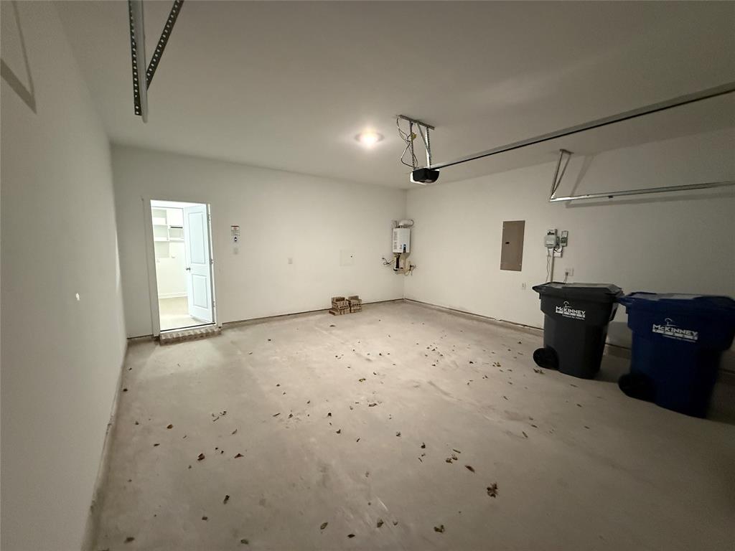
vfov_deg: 85.7
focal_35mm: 14
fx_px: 297
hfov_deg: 102.1
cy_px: 276
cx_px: 368
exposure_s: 1/60
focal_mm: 2.22
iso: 800
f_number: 2.2
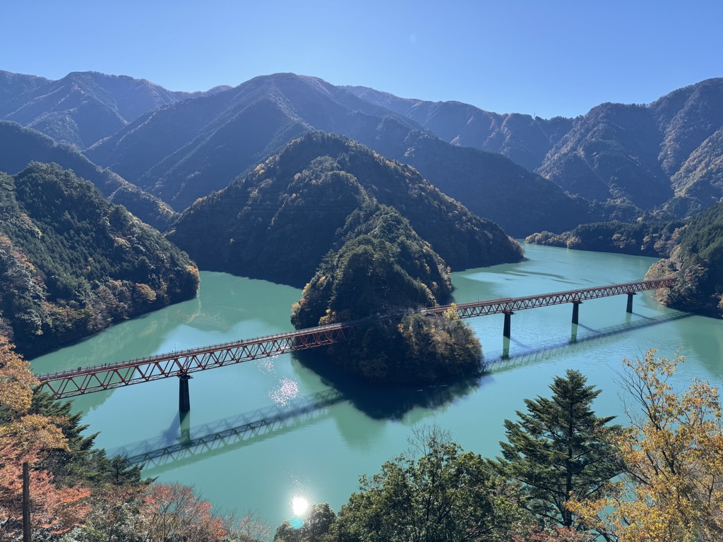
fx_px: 501
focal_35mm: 24
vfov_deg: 56.8
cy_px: 271
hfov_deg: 71.6
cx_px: 362
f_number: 1.78
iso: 80
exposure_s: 1/2252
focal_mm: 6.76
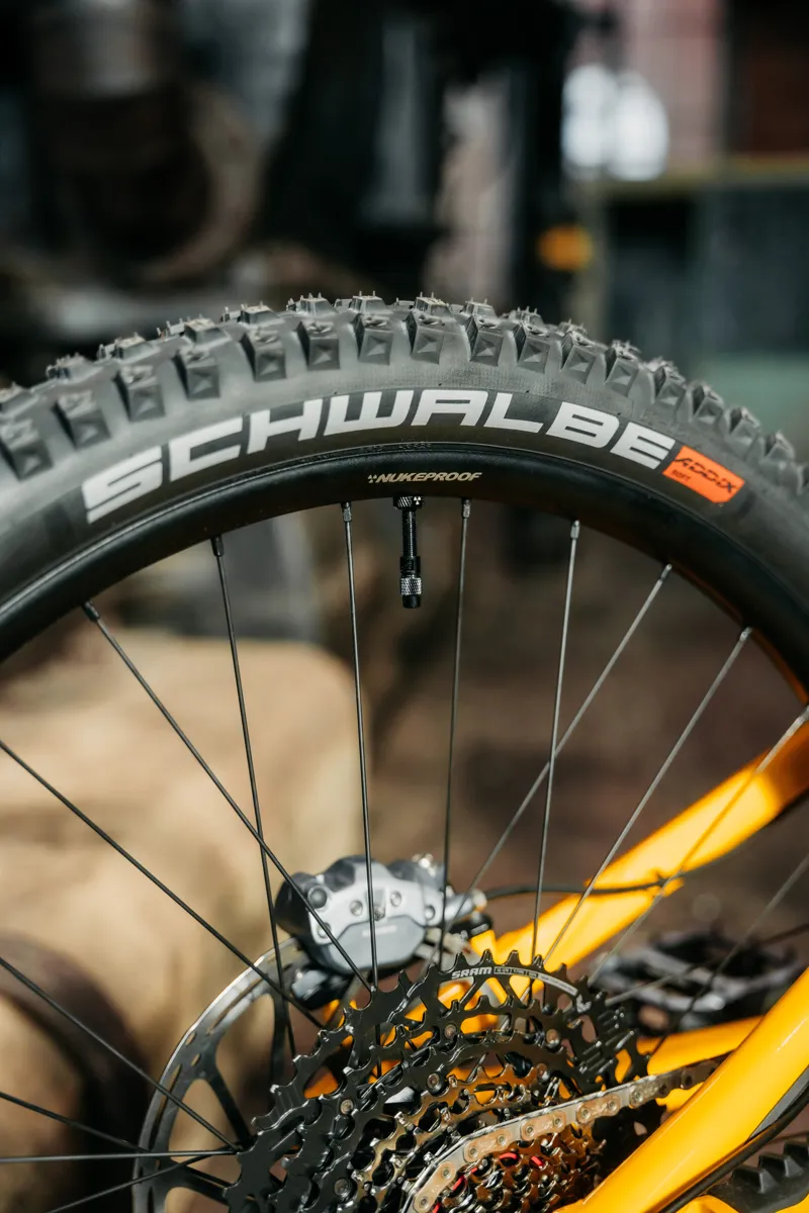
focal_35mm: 46
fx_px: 1567
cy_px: 606
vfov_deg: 42.3
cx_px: 404
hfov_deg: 28.9
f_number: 2.8
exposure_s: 1/800
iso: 1000
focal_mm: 46.5
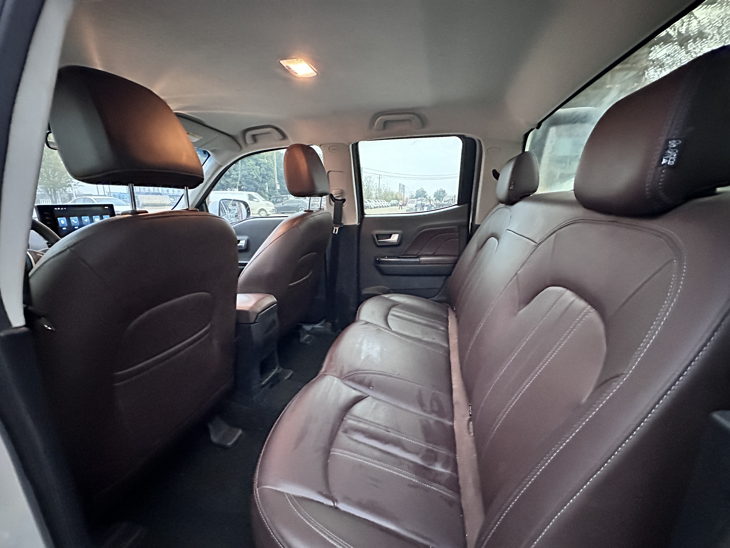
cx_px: 365
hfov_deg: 102.1
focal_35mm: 14
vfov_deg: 85.7
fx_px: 295
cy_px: 274
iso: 2500
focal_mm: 2.22
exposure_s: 1/30
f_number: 2.2
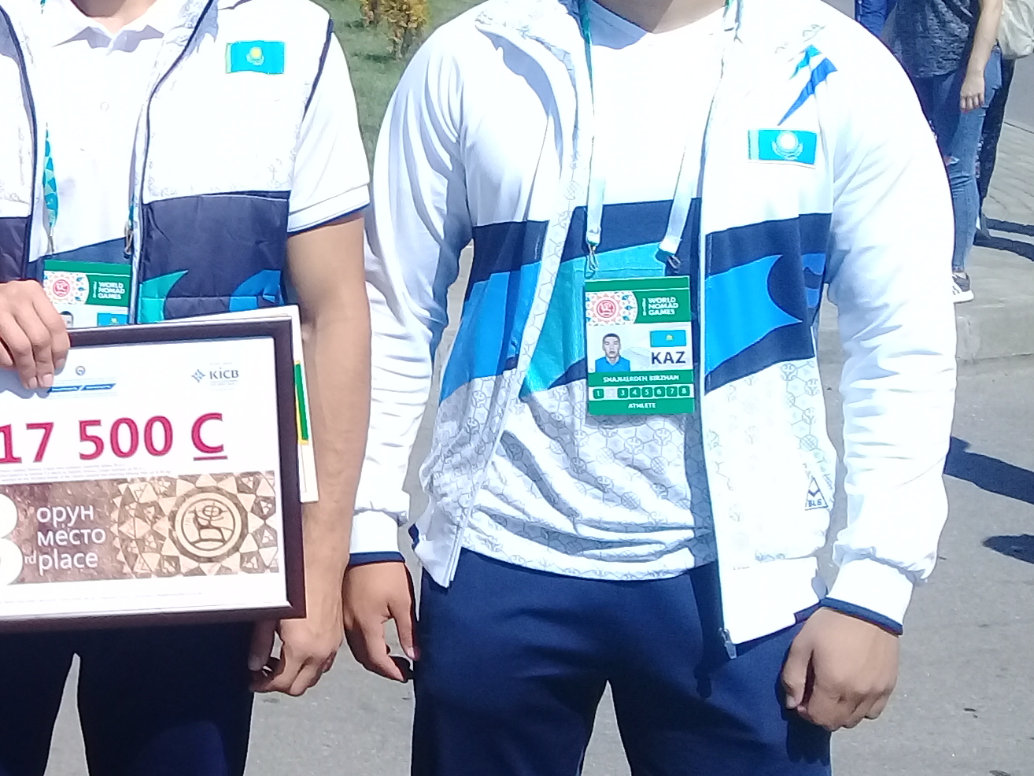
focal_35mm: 77
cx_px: -221
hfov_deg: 23.1
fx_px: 2300
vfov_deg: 19.1
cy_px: 349
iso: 50
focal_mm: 3.3
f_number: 2.2
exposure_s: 1/1391
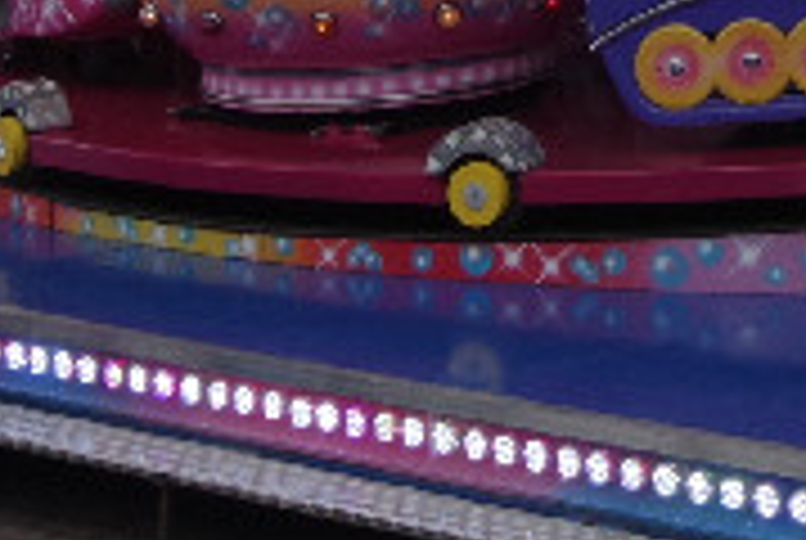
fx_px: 3521
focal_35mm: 157
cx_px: 1103
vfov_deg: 8.2
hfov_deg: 12.6
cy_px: -686
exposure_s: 1/250
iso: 800
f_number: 9
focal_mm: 15
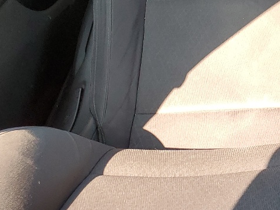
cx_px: 435
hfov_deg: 19.2
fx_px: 712
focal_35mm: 88
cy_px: -21
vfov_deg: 16.3
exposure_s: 1/164
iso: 50
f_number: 1.5
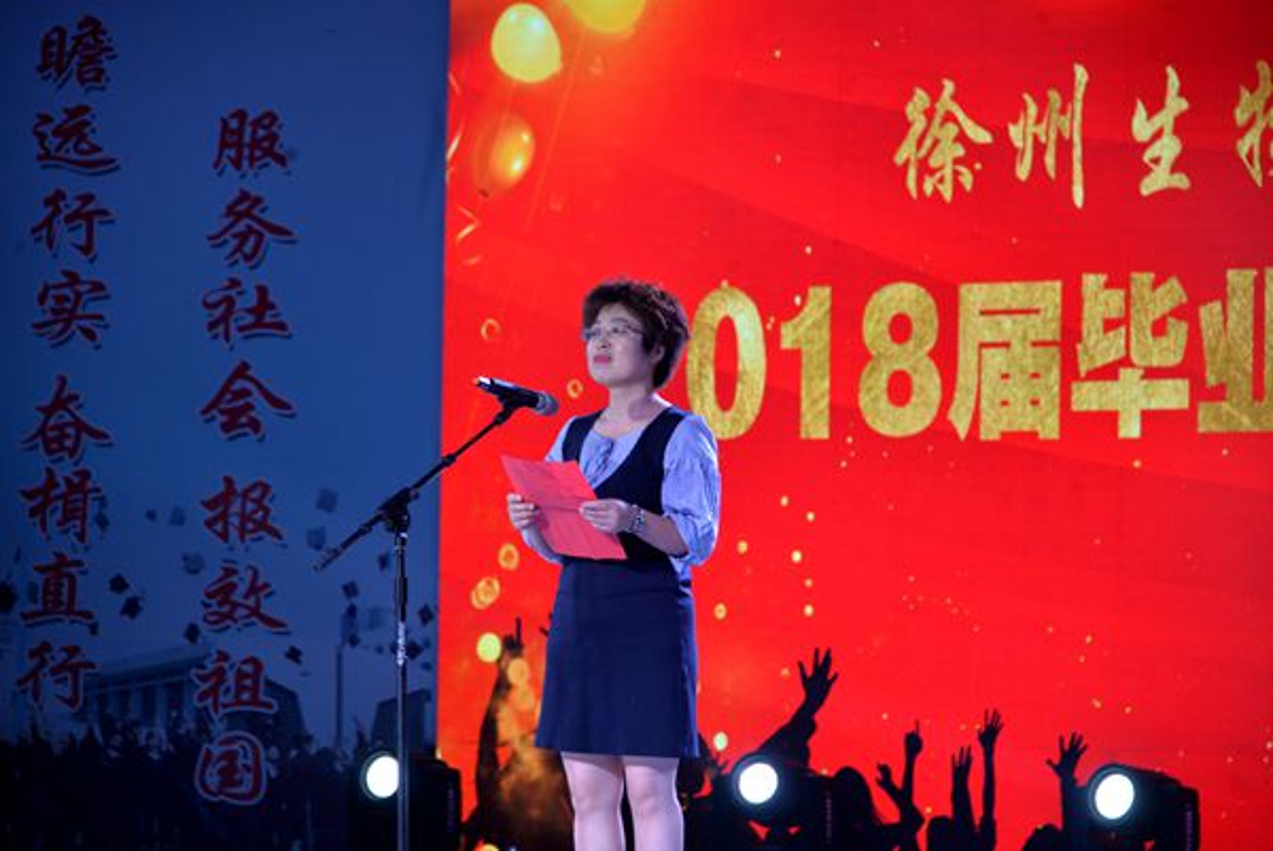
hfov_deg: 12.1
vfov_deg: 8.1
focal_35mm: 170
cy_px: 426
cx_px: 636
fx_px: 6016
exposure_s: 1/100
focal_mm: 170
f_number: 5.6
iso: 640
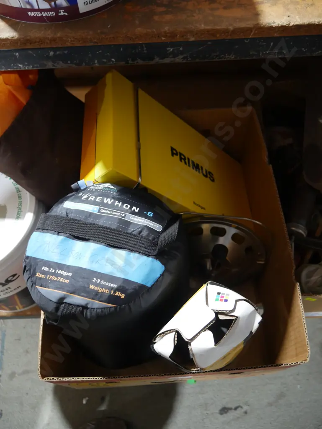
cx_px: 161
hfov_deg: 49.8
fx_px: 347
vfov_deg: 63.4
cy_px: 214
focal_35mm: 28
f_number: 3.5
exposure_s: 1/60
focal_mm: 14
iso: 1250
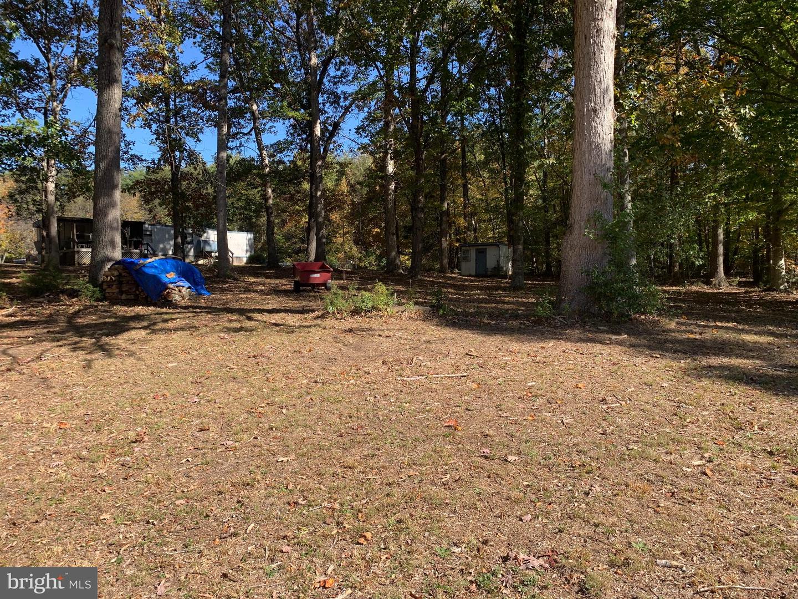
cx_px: 399
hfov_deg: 67.3
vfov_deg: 53.1
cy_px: 300
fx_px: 599
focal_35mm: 26
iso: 25
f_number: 1.8
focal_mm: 4.25
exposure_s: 1/887
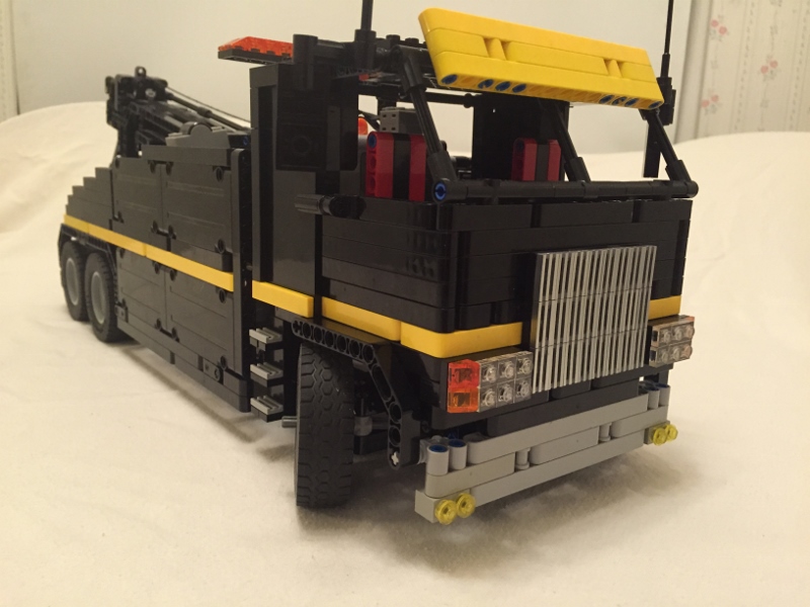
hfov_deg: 61.7
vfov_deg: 48.2
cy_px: 304
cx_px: 405
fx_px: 679
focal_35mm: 29
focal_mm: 4.15
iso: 250
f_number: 2.2
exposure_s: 1/30
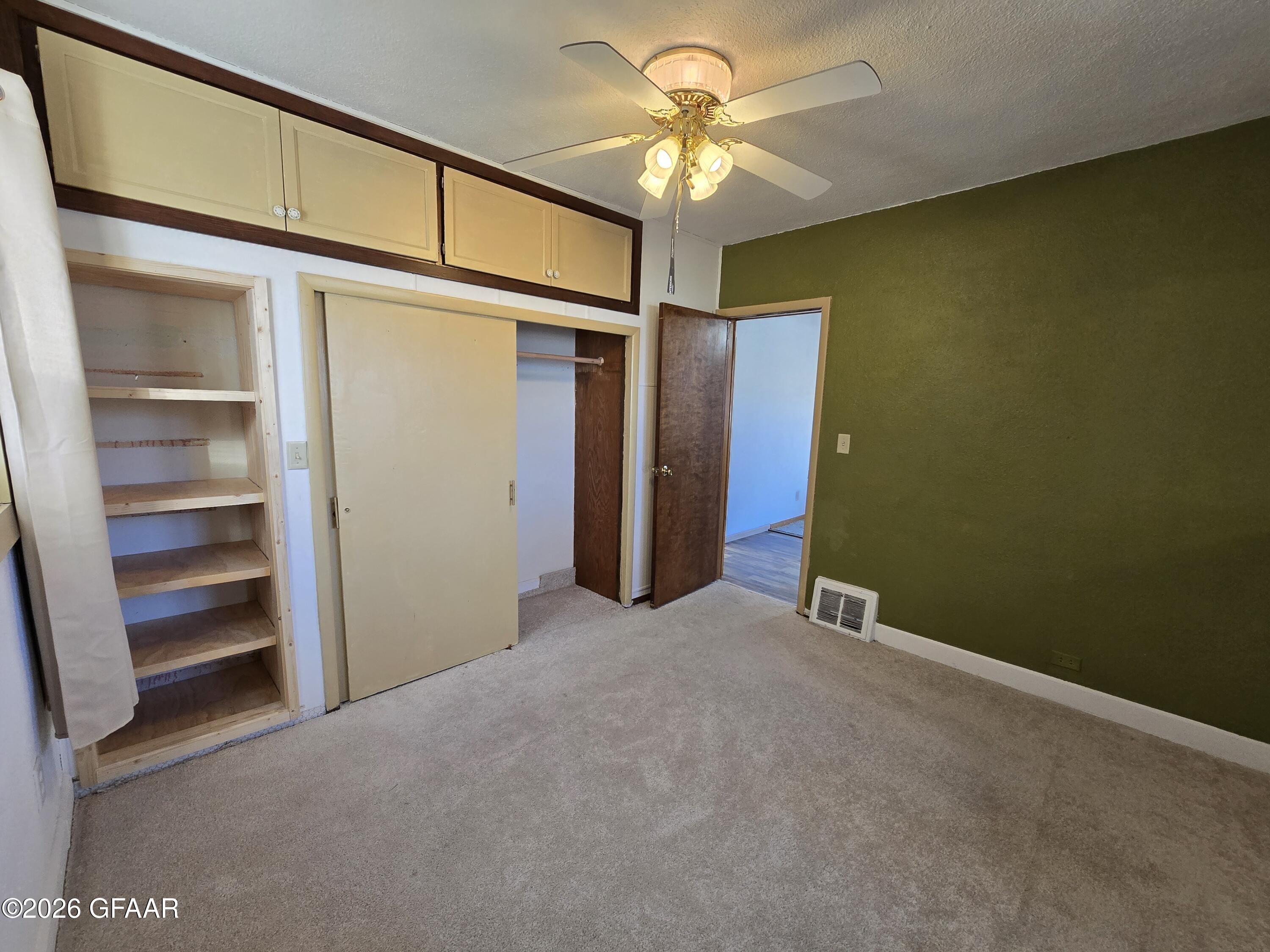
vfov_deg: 89.9
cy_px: 476
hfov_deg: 106.2
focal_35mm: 13
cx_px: 635
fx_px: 477
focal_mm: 2.2
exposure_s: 1/60
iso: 125
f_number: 2.2
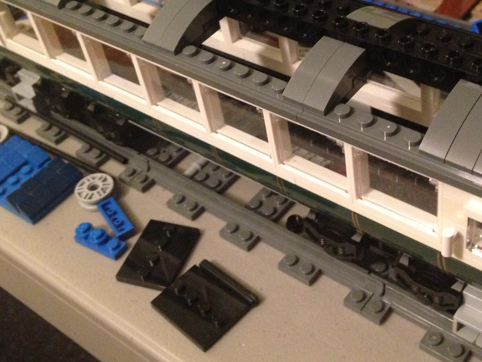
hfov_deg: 36.7
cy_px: 128
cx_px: 284
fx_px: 724
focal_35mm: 52
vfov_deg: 27.9
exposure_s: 1/15
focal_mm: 4.12
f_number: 2.4
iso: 500
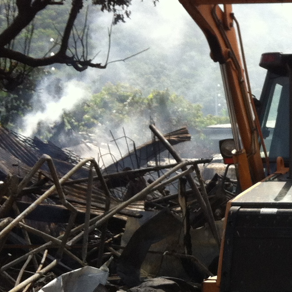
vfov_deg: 15.0
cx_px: 463
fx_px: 1098
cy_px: 256
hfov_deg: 14.0
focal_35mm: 115
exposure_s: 1/736
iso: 80
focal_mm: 3.85
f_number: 2.8
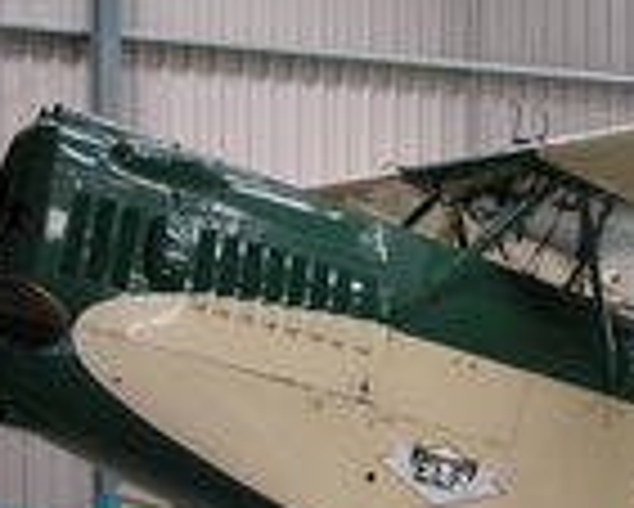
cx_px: 697
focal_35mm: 108
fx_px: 2028
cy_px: 378
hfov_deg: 17.2
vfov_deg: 14.2
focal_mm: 10
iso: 100
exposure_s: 1/64.2
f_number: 3.2
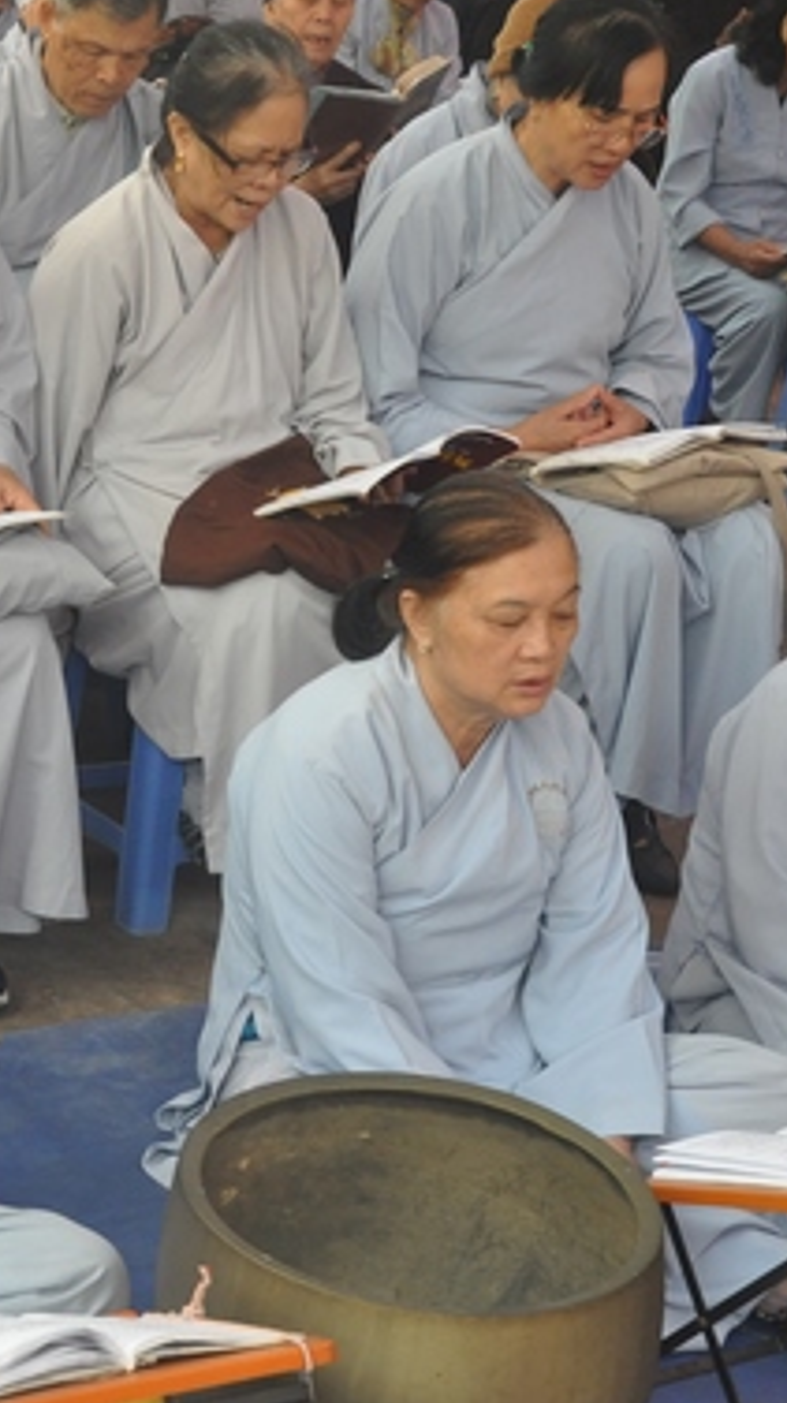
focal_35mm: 76
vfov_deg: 27.9
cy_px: 638
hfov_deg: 15.4
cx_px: -97
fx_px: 2825
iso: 1000
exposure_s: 1/200
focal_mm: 28
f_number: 7.1
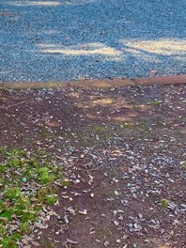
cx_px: -15
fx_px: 451
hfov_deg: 22.1
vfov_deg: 29.8
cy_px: 40
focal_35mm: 63
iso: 25
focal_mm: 4.25
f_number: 1.8
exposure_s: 1/122
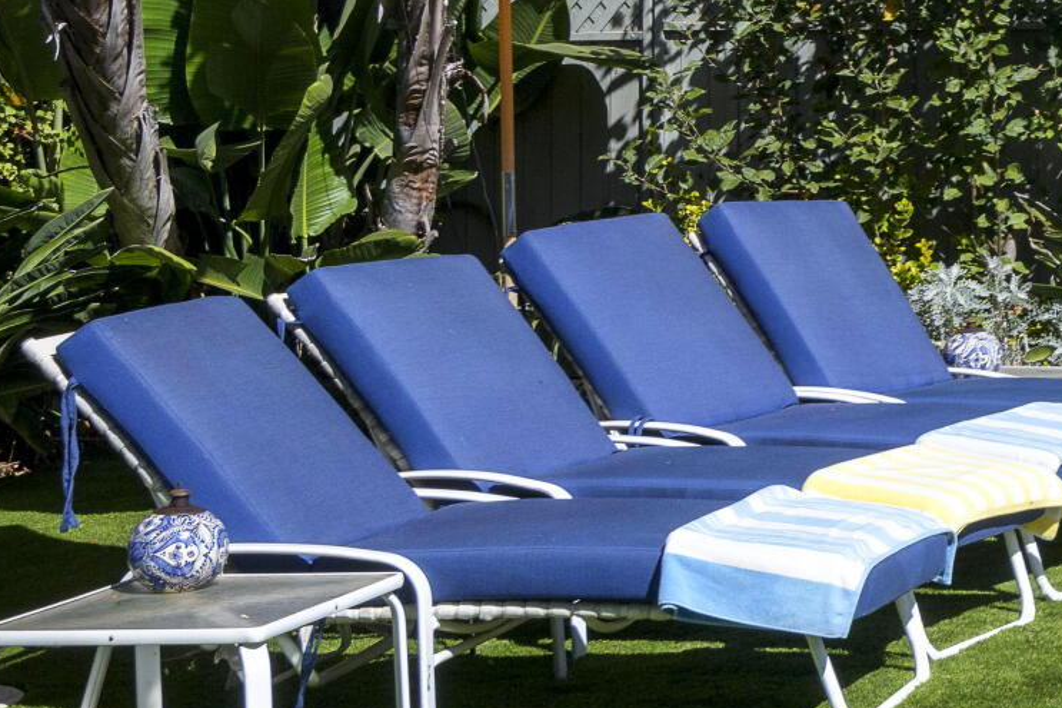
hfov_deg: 16.6
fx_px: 3097
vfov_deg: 12.9
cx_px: 1852
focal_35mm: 105
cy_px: 76
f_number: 9
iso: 250
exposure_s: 1/640
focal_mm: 26
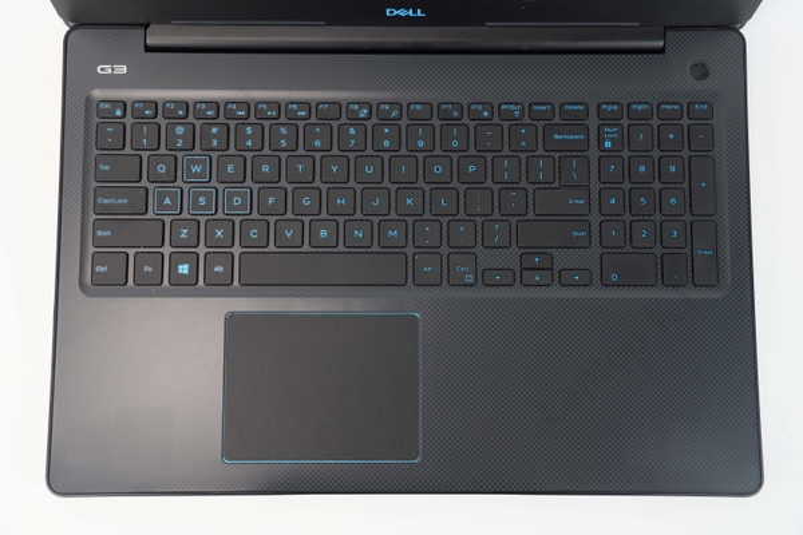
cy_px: 268
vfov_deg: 30.8
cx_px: 402
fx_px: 970
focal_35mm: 44
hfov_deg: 45.0
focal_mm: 29
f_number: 3.5
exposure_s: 1/30
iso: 100
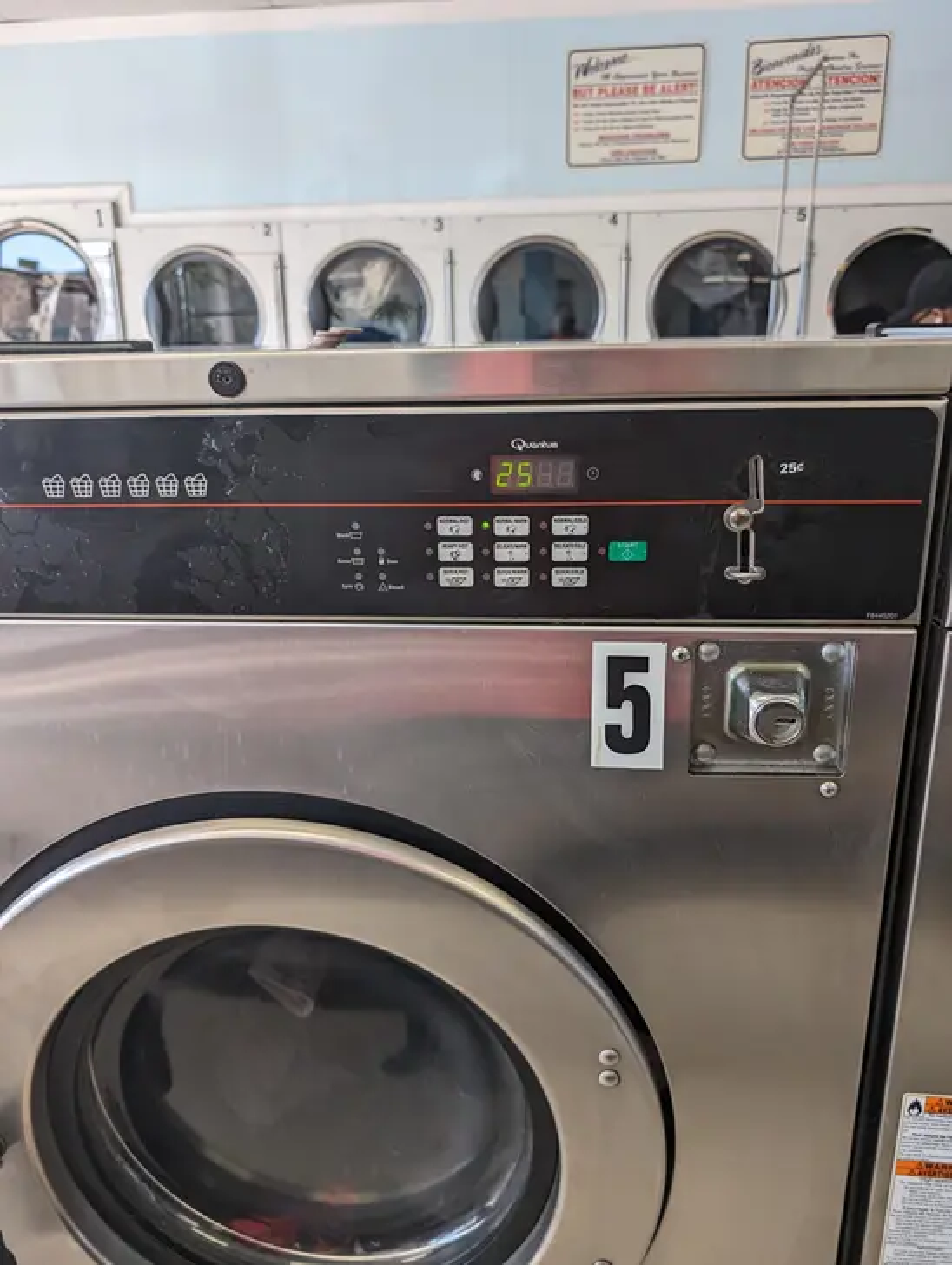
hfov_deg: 56.9
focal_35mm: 24
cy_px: 632
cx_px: 476
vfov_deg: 71.5
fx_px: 878
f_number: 1.68
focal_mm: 6.9
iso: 43
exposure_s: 1/120
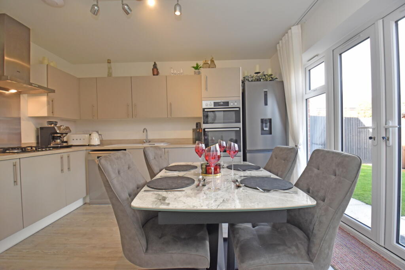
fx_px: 169
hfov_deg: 100.4
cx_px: 202
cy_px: 135
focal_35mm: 15
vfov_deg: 77.3
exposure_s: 1/200
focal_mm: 10
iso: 800
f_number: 5
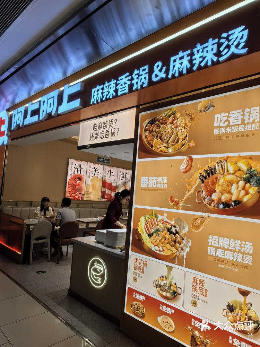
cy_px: 174
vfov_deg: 71.6
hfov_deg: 56.8
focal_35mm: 24
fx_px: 241
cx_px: 130
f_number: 2.2
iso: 50
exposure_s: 1/135
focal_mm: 1.95
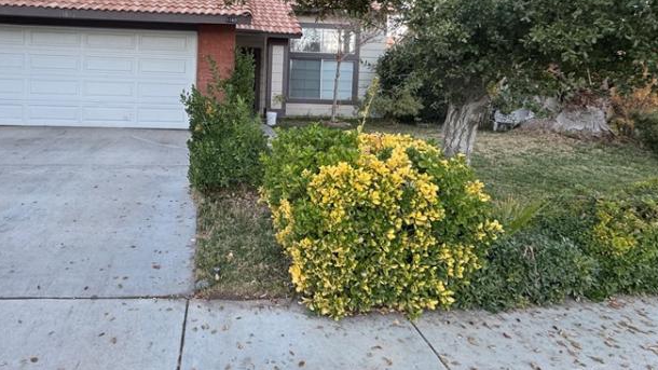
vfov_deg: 46.4
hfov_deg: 74.7
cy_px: 105
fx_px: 419
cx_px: 237
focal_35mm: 24
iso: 100
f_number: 2.2
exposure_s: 1/99
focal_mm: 2.22
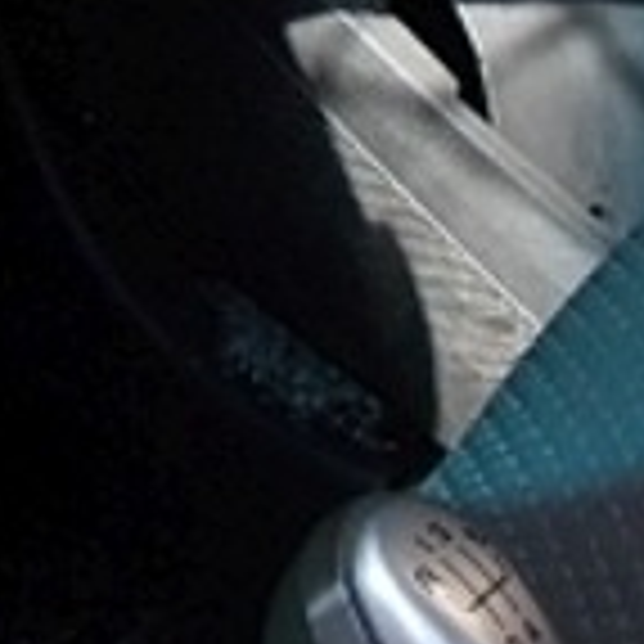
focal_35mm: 196
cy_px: -732
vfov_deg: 8.4
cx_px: -390
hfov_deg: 8.7
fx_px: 4125
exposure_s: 1/160
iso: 80
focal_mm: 4.6
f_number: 3.2
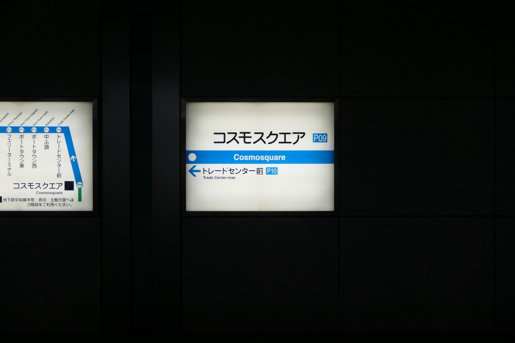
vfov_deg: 53.1
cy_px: 172
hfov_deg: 73.7
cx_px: 258
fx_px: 343
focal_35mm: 24
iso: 125
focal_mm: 8.8
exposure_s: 1/160
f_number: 3.3
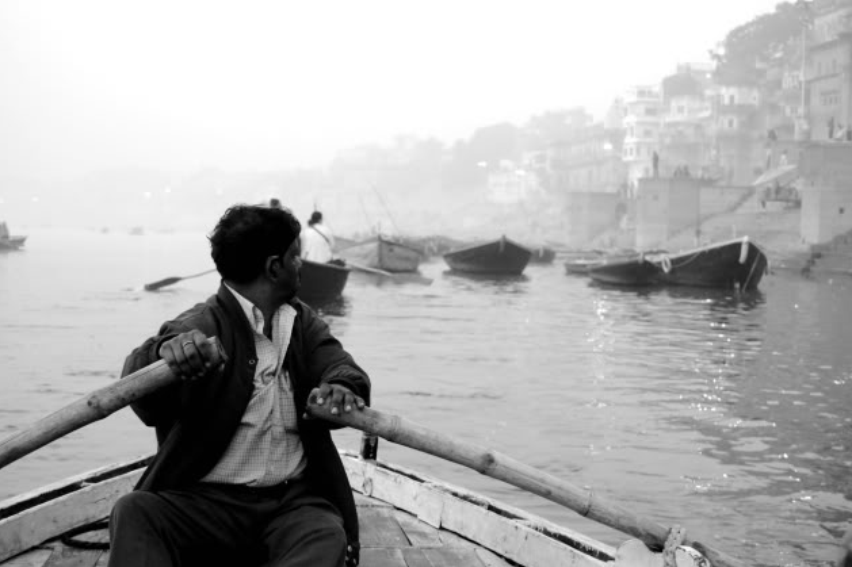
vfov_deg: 23.4
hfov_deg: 34.5
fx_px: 1372
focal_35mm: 58
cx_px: 430
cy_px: 287
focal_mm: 38
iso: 800
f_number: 5.6
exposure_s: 1/125
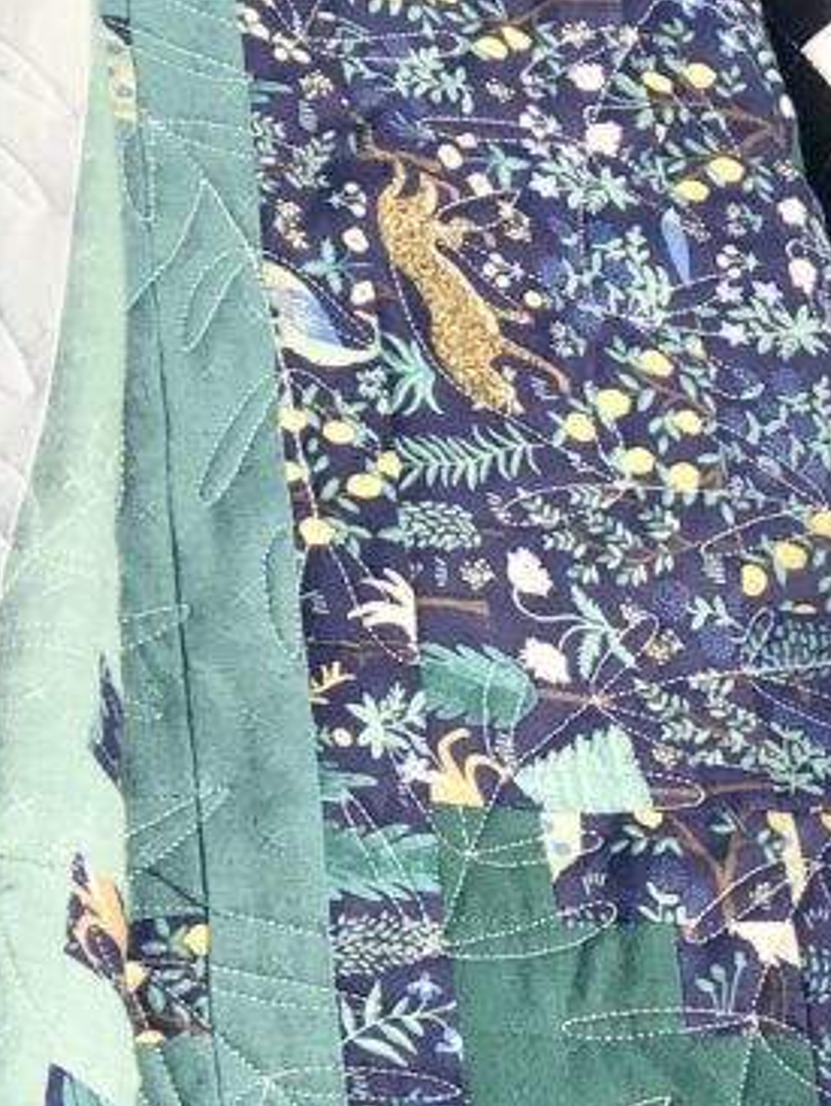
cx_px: 937
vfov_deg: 8.2
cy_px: 1033
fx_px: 7641
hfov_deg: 6.2
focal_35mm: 239
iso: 20
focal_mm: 6.6
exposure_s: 1/867
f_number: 2.8
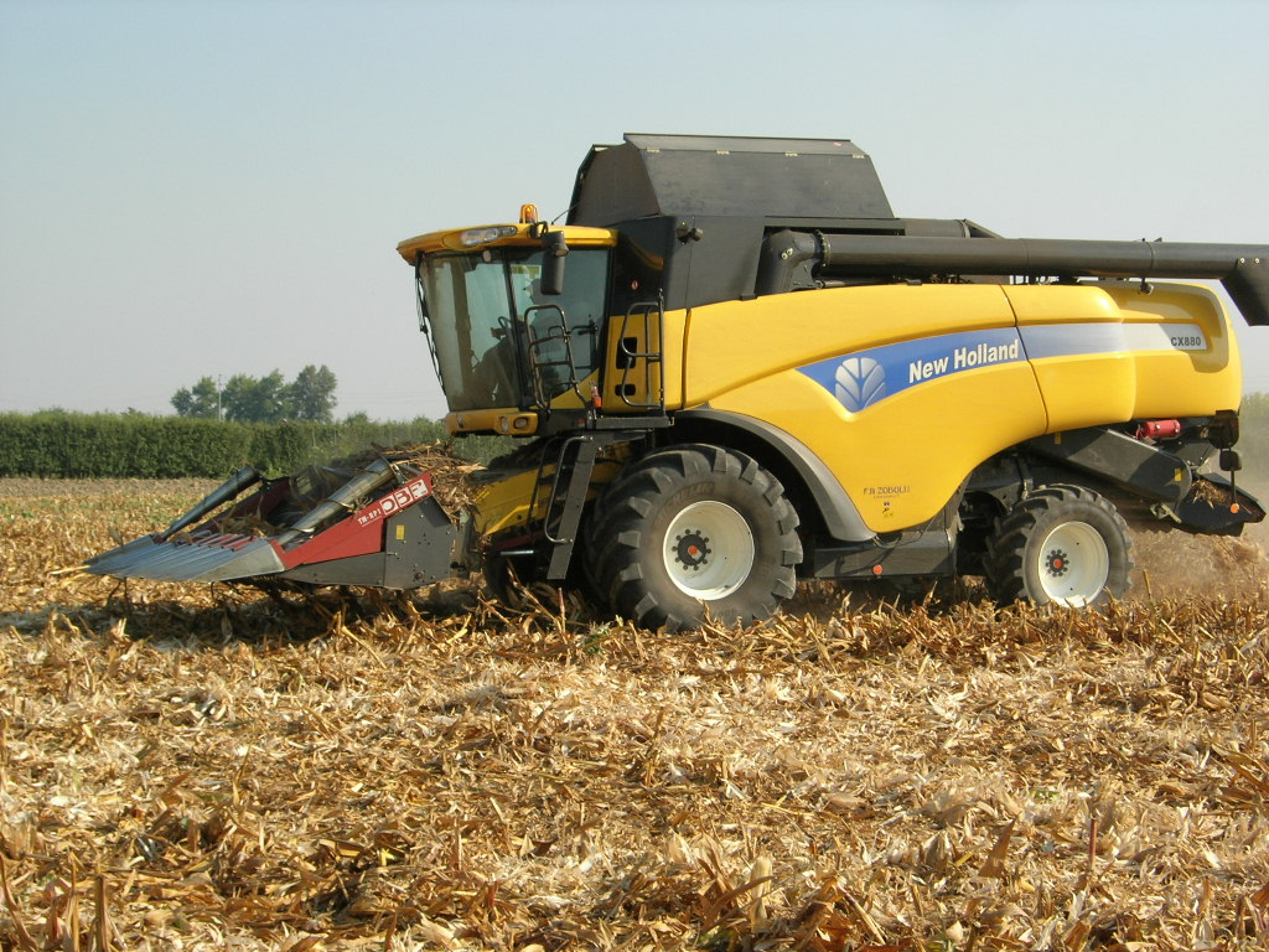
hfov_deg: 27.0
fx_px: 2639
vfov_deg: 20.4
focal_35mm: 72
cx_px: 634
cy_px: 476
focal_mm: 14.9
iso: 64
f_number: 6.3
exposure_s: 1/255
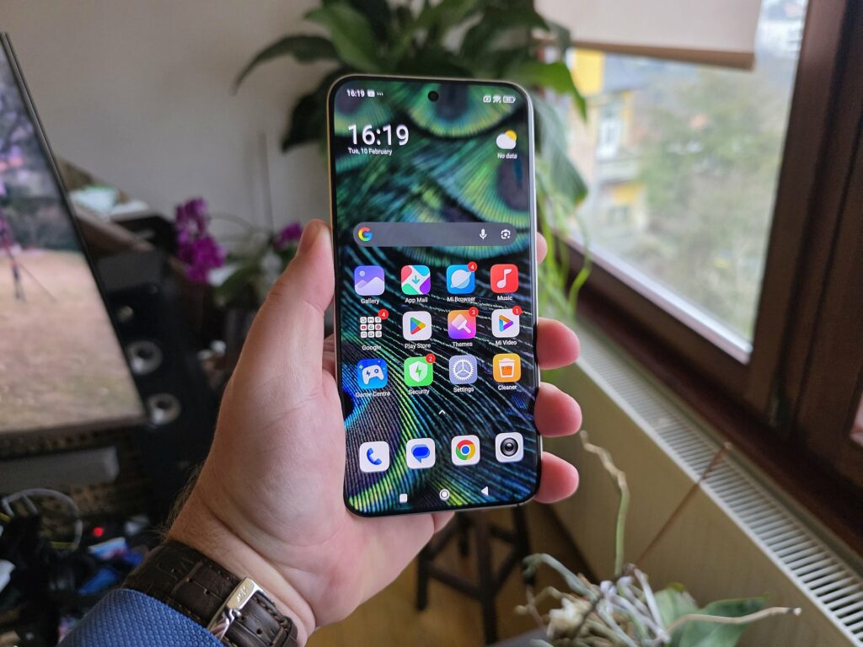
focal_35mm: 23
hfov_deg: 73.9
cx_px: 432
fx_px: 573
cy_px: 324
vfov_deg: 58.9
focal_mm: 6.3
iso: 400
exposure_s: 1/120
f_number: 1.7
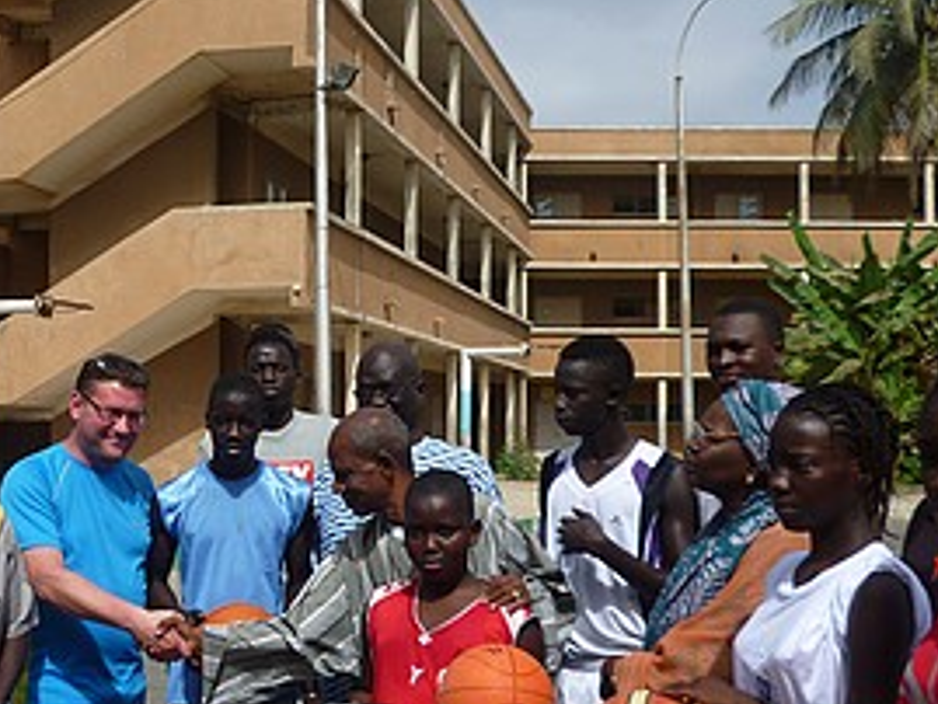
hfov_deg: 35.8
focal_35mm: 52
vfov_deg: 28.0
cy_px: 410
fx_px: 1410
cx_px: 216
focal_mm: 5
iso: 80
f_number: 9
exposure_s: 1/200
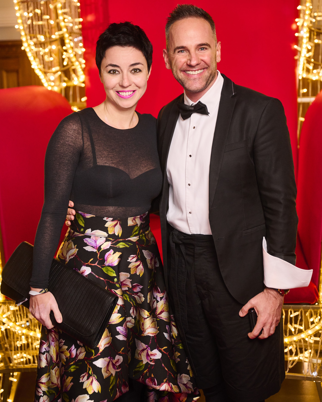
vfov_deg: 27.1
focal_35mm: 70
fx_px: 834
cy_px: 199
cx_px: 161
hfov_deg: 21.9
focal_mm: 62
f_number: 2.8
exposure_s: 1/200
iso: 1250
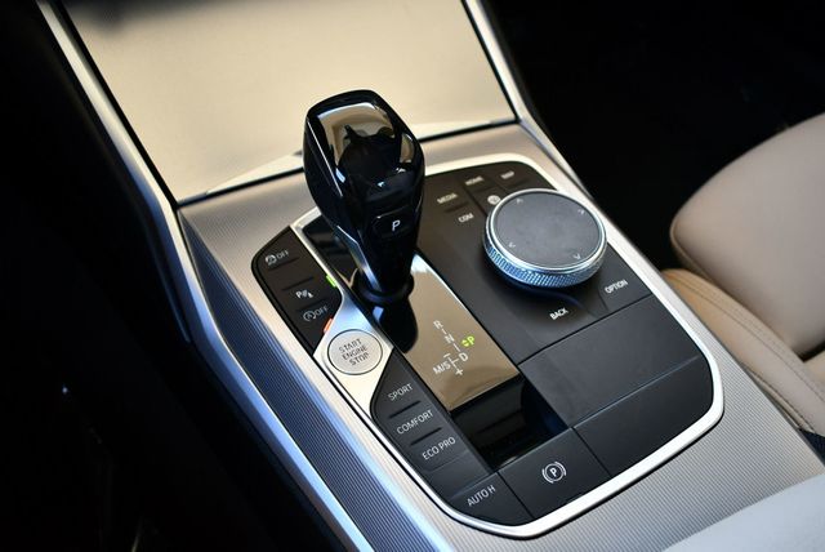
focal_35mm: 36
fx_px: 826
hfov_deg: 53.1
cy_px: 276
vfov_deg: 36.9
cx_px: 412
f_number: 3.5
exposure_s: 1/250
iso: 560
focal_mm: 18
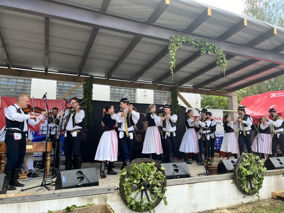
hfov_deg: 67.3
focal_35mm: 26
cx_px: 142
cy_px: 106
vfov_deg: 53.1
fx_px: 213
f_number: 1.6
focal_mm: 5.1
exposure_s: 1/515
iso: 50
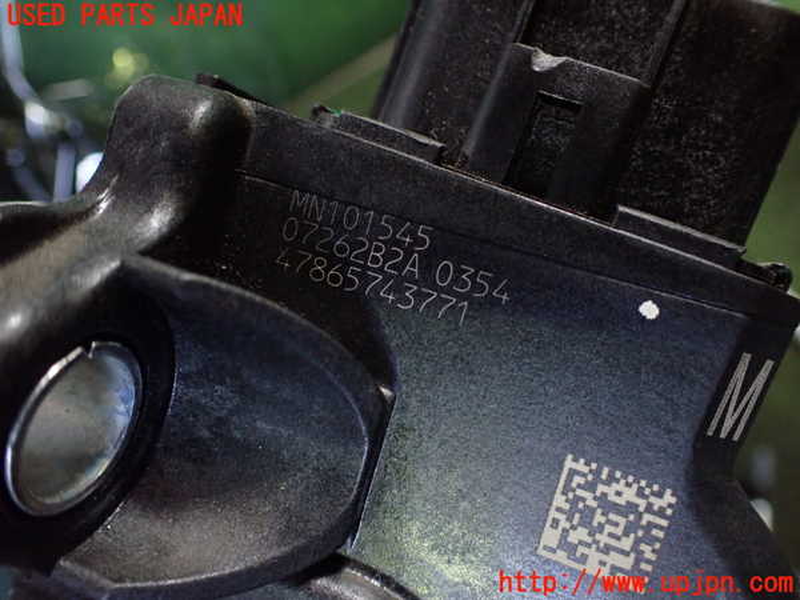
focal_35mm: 30
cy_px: 300
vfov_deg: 46.8
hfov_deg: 60.0
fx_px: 693
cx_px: 400
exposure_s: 1/125
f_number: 2.3
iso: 800
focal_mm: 5.4
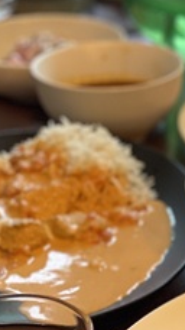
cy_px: 216
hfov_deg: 7.9
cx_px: 318
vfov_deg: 14.4
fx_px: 1301
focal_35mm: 149
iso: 200
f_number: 2
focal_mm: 6
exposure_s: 1/40
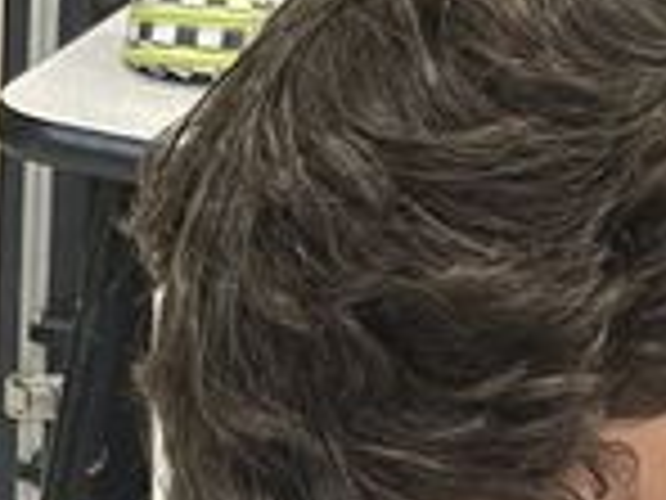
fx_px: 3328
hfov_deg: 11.2
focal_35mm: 173
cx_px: -122
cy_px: 829
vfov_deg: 8.3
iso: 125
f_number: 1.6
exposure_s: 1/60
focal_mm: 5.1
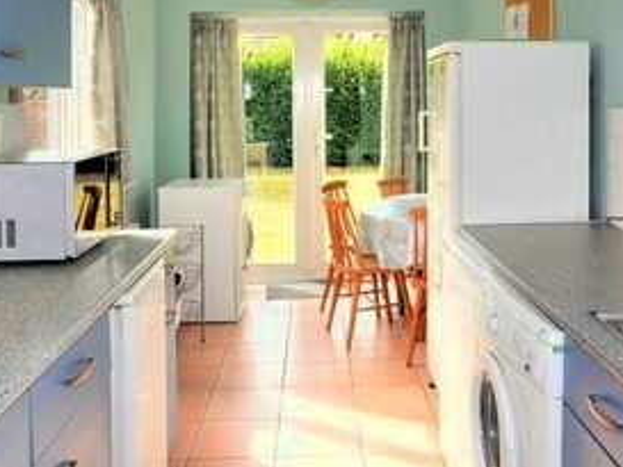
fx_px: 666
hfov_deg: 50.0
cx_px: 347
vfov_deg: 37.5
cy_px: 105
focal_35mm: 37
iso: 360
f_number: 5.6
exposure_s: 1/125
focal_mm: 10
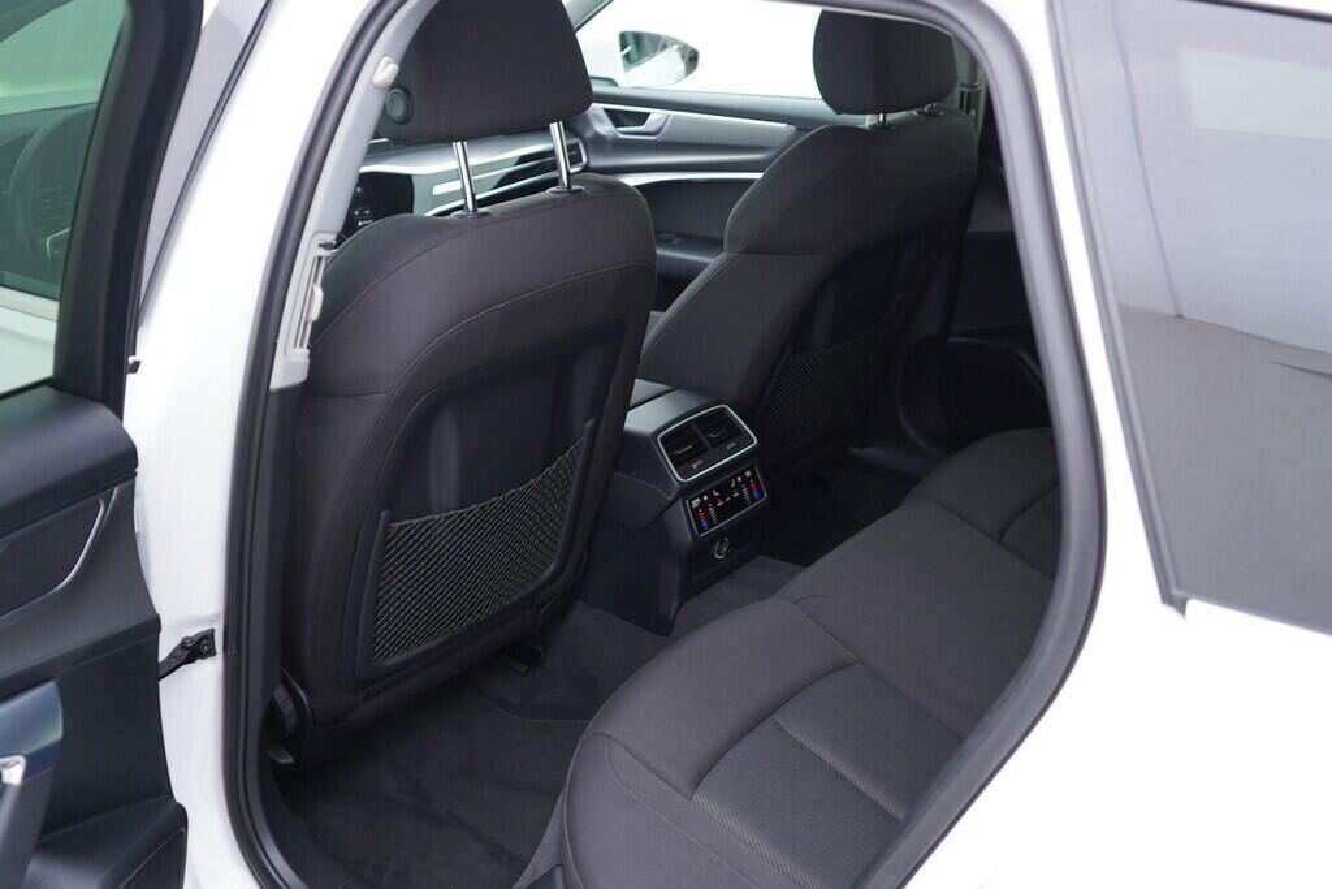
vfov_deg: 36.9
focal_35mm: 36
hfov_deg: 53.1
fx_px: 1332
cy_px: 444
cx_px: 666
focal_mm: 24
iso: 200
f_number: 2.8
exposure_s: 1/40
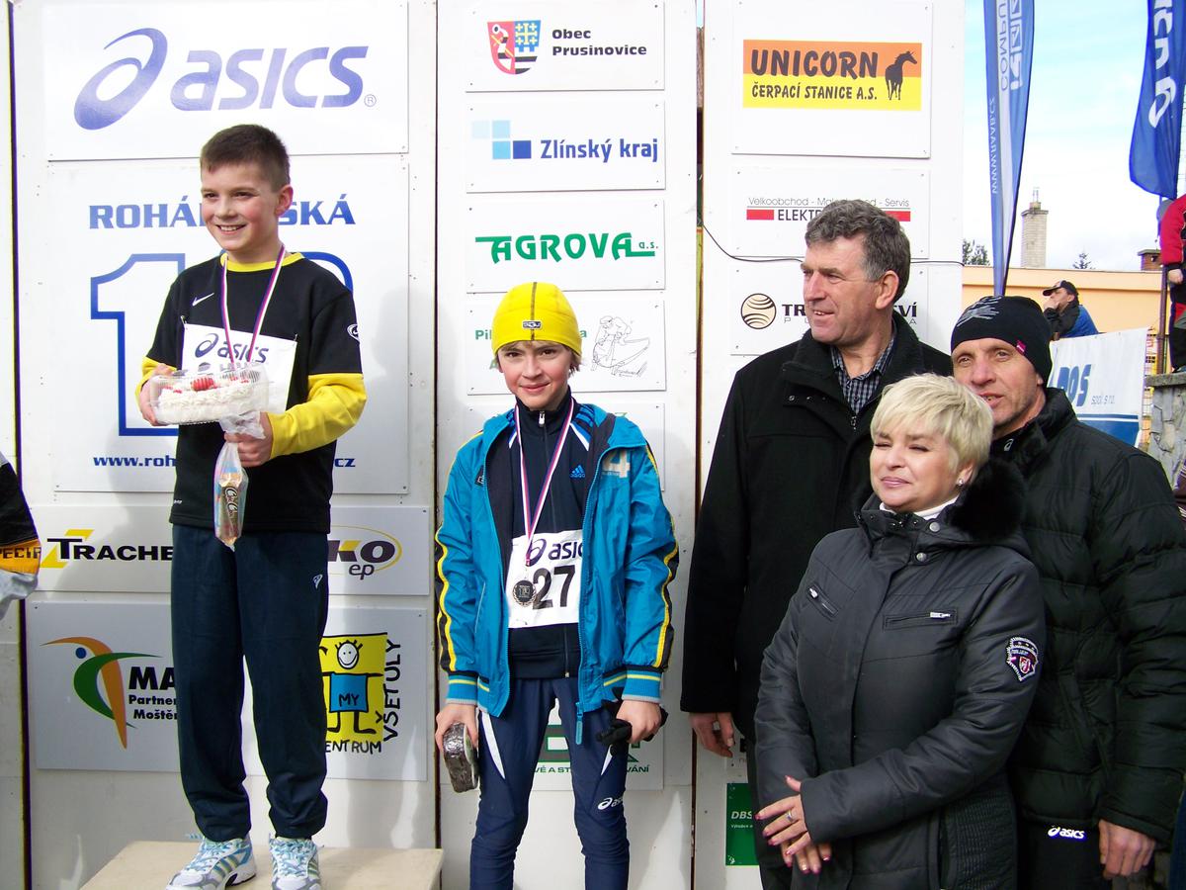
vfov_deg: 37.7
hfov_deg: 49.0
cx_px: 593
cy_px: 445
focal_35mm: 38
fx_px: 1302
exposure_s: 1/250
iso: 64
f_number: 2.8
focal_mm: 6.3
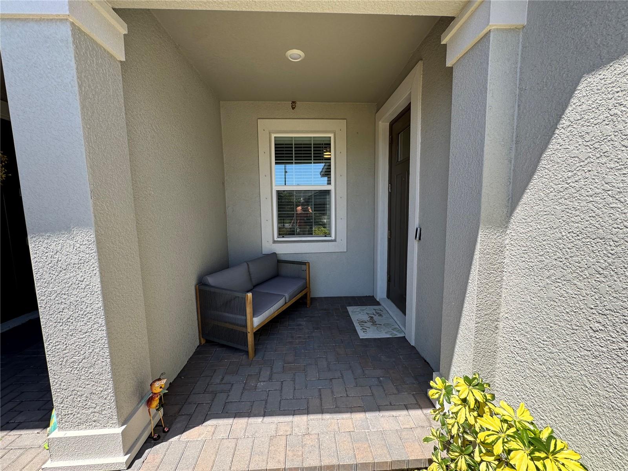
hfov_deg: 102.1
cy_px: 236
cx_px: 314
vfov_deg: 85.7
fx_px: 254
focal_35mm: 14
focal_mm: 2.22
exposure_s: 1/273
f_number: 2.2
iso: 40
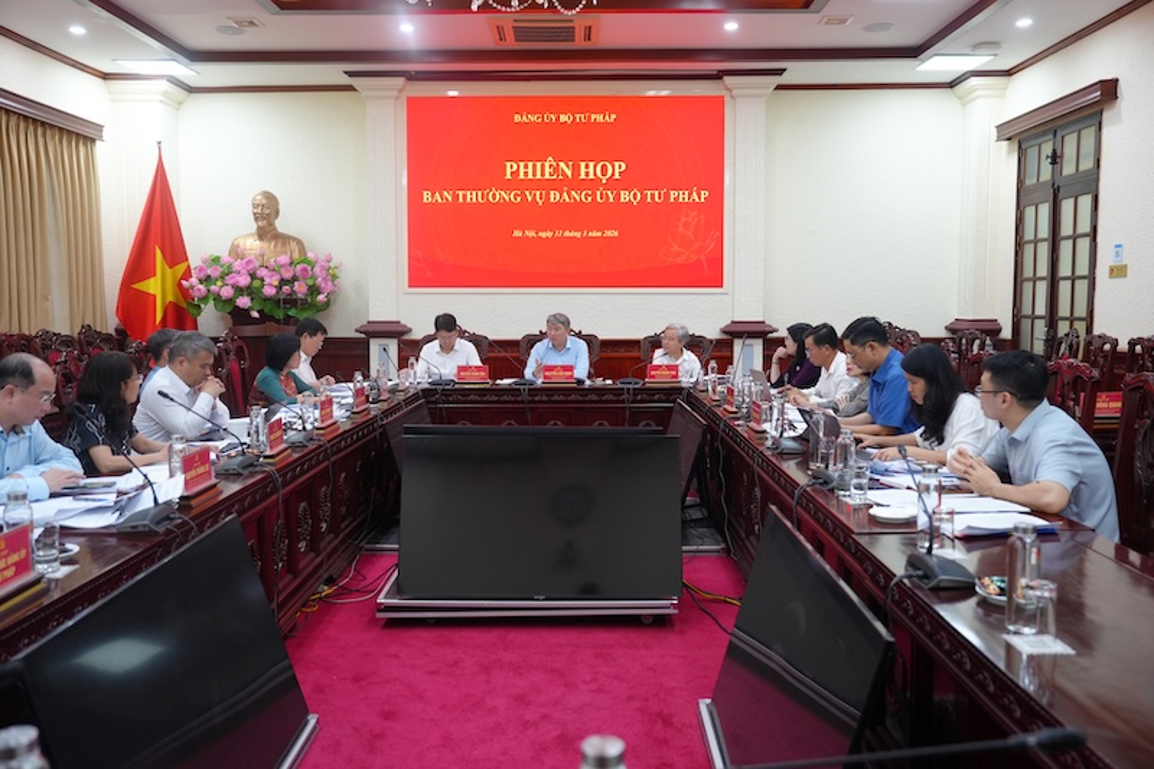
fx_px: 961
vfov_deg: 43.6
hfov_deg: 61.9
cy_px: 384
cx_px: 577
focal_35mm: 30
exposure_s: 1/160
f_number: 3.2
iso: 1000
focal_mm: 30
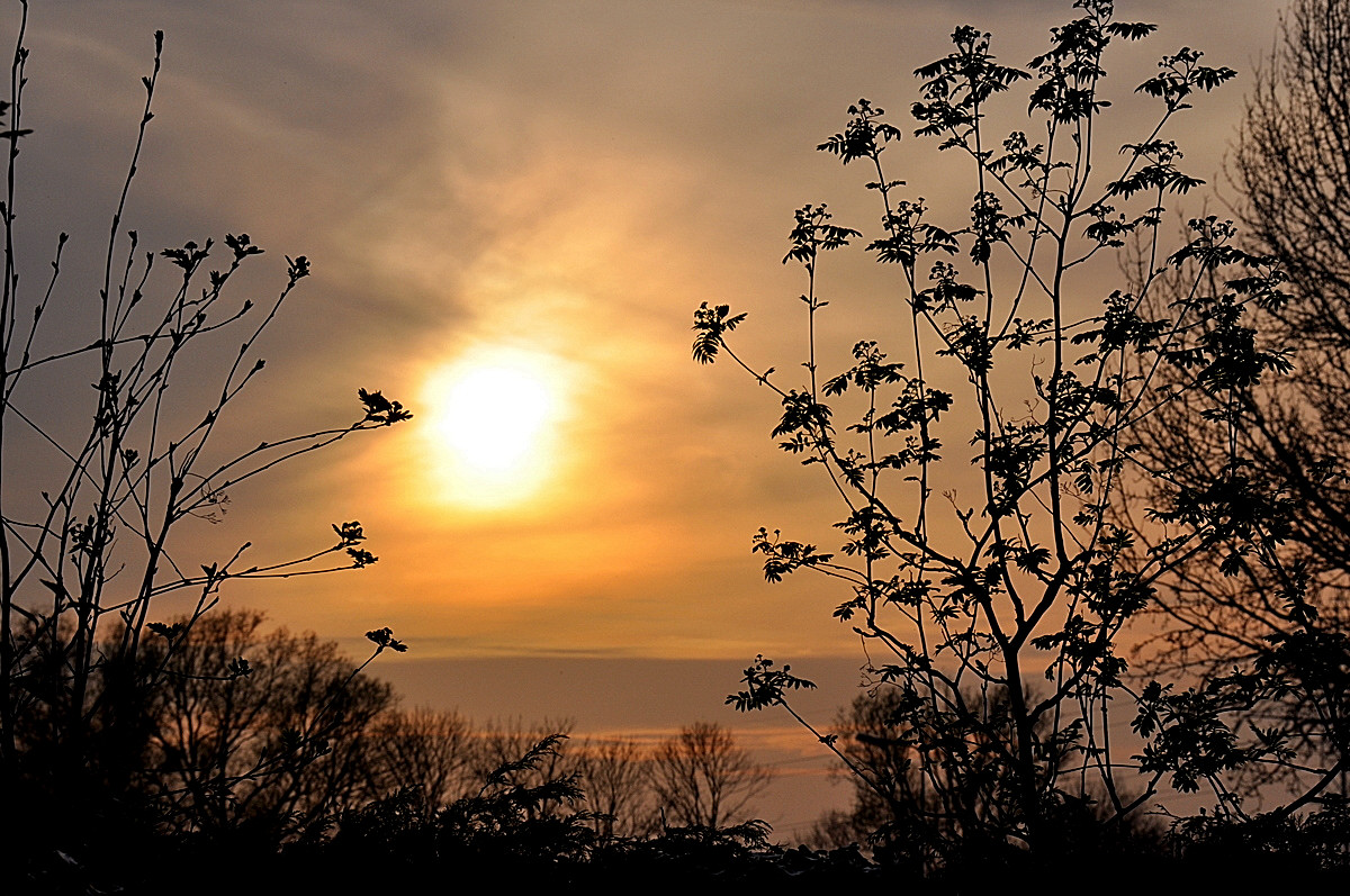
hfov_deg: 13.1
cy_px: 448
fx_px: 5899
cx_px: 675
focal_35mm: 158
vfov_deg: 8.7
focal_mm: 105
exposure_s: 1/640
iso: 200
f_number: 13
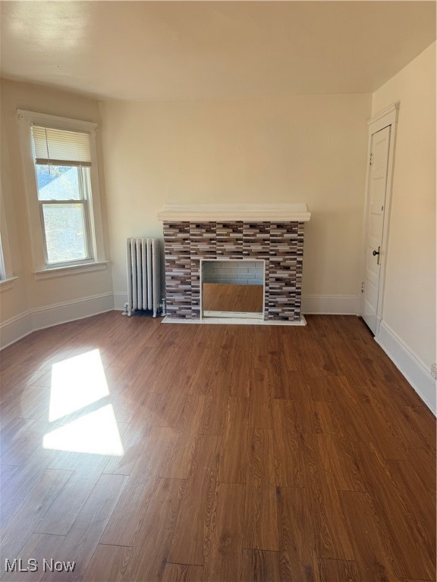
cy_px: 291
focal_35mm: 24
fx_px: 404
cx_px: 218
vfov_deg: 71.6
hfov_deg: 56.8
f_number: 1.78
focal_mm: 6.76
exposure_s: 1/231
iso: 80
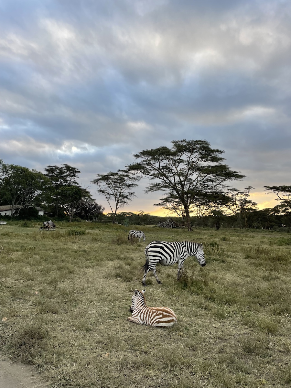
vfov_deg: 67.3
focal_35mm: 26
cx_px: 146
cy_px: 194
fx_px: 291
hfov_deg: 53.1
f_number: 1.6
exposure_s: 1/242
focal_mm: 4.2
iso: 32
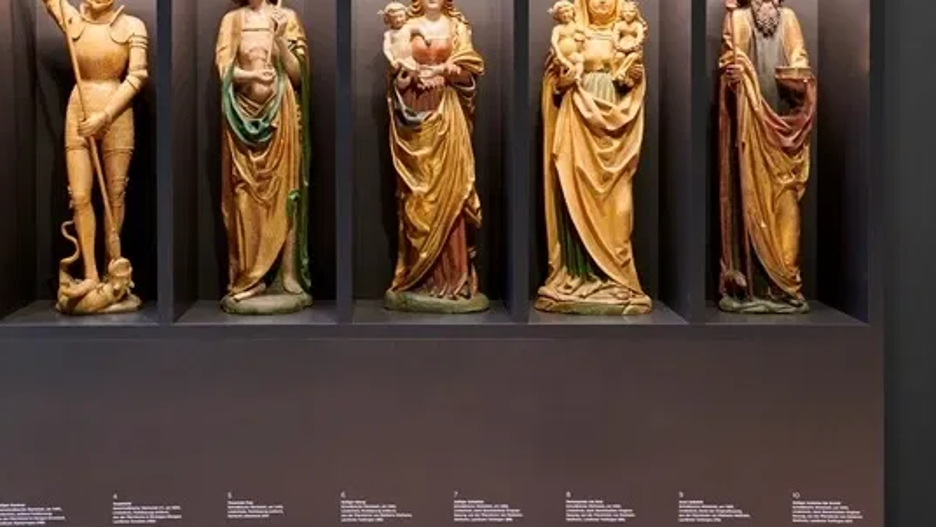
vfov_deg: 23.8
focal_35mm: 50
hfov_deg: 41.3
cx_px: 426
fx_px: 1241
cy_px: 156
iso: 100
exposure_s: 2
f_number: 10
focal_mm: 40
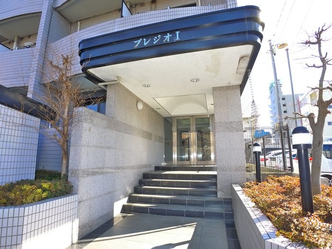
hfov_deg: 71.6
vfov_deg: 56.8
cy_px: 124
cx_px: 166
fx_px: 230
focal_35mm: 24
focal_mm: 5.1
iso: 400
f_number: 2.8
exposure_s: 1/250
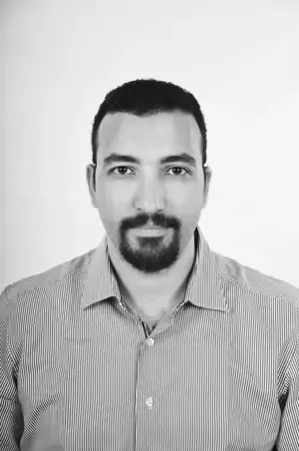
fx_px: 1162
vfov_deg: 21.9
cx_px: 150
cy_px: 226
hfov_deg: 14.7
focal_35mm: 93
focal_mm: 62
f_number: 5.6
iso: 200
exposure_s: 1/160
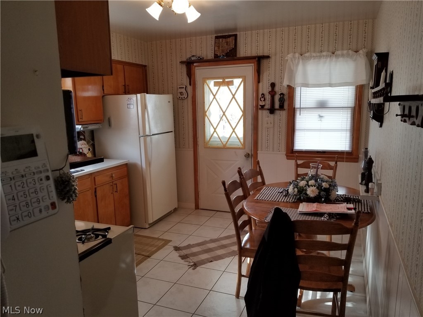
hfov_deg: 67.3
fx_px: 318
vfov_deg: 53.1
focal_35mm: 26
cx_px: 212
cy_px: 158
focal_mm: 4.3
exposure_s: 1/60
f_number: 1.7
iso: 80
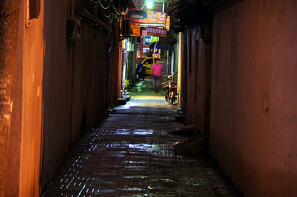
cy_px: 98
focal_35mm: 147
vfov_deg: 9.3
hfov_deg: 14.0
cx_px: 148
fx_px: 1211
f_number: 4
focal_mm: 97.5
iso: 200
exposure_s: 2.5
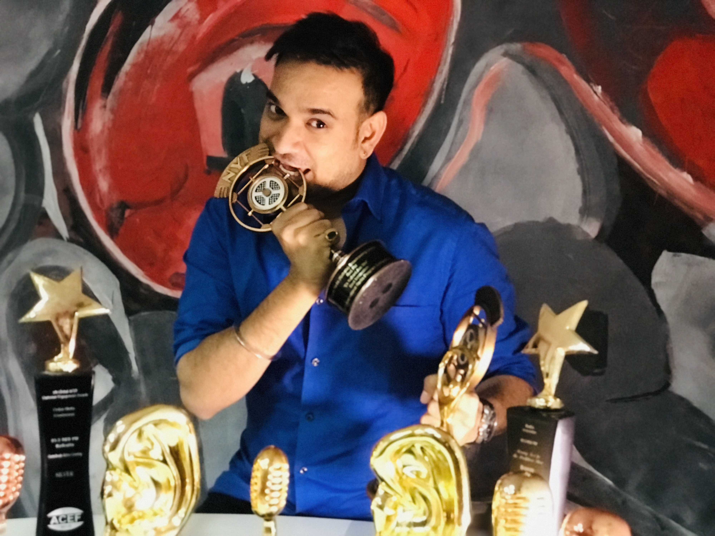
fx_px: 1177
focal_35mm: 57
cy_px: 268
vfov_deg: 25.7
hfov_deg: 33.8
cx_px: 358
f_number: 2.8
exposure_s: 1/50
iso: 1000
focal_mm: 6.6
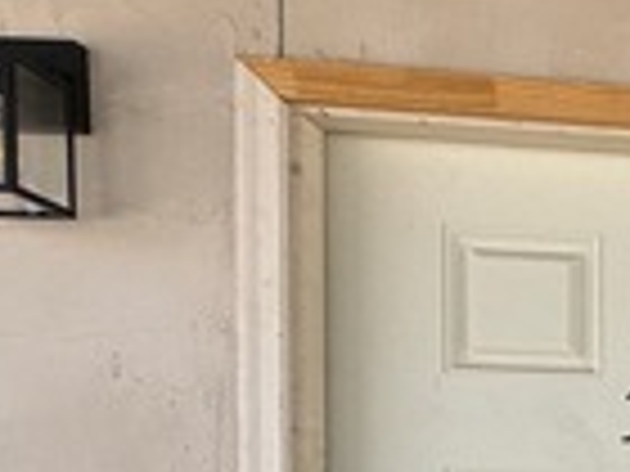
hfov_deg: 19.7
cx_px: 1206
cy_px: 625
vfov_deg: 20.8
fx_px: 1165
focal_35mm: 64
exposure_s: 1/549
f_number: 2.2
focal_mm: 2.22
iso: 50
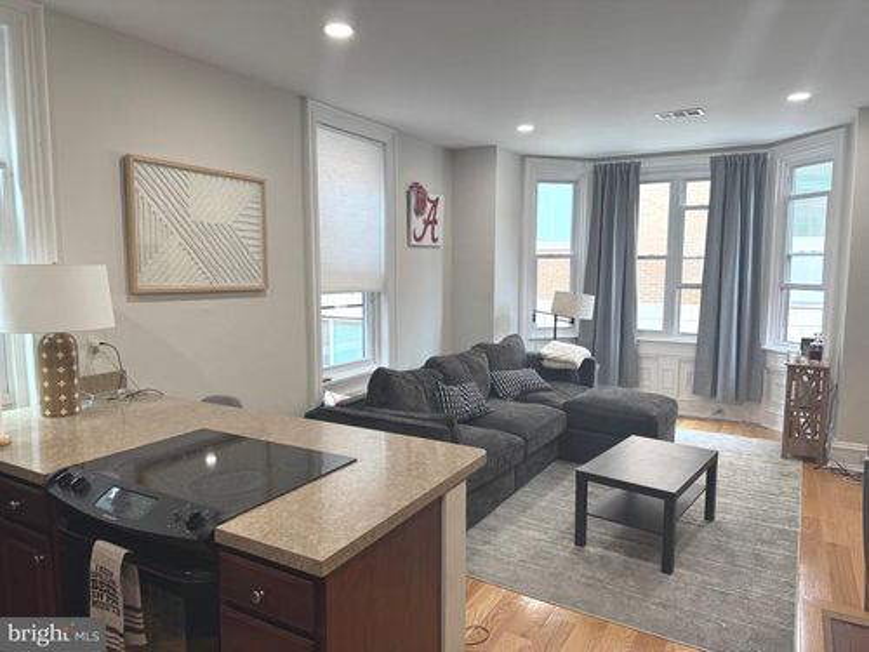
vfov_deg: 56.8
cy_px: 326
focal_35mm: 24
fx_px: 602
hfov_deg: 71.6
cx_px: 434
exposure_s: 1/120
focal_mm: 6.76
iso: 125
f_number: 1.78
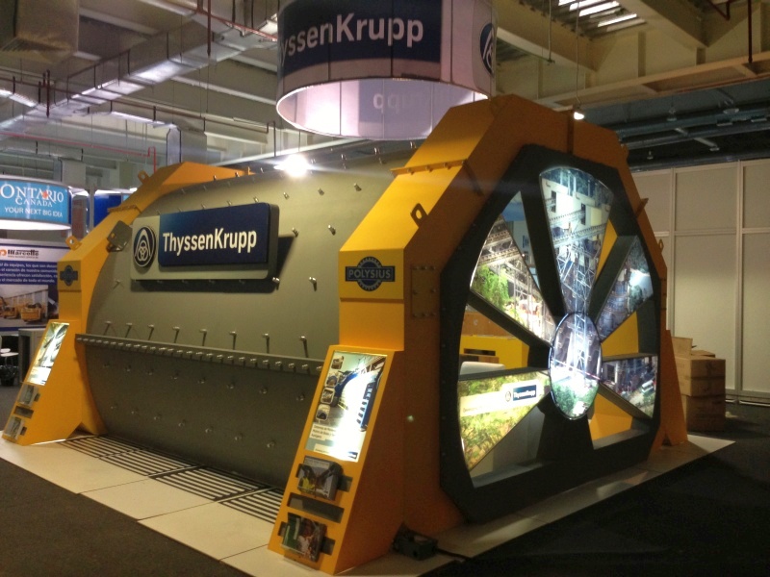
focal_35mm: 33
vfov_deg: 42.9
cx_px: 385
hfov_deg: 55.4
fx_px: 734
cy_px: 288
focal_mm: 4.13
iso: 160
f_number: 2.4
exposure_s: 1/20
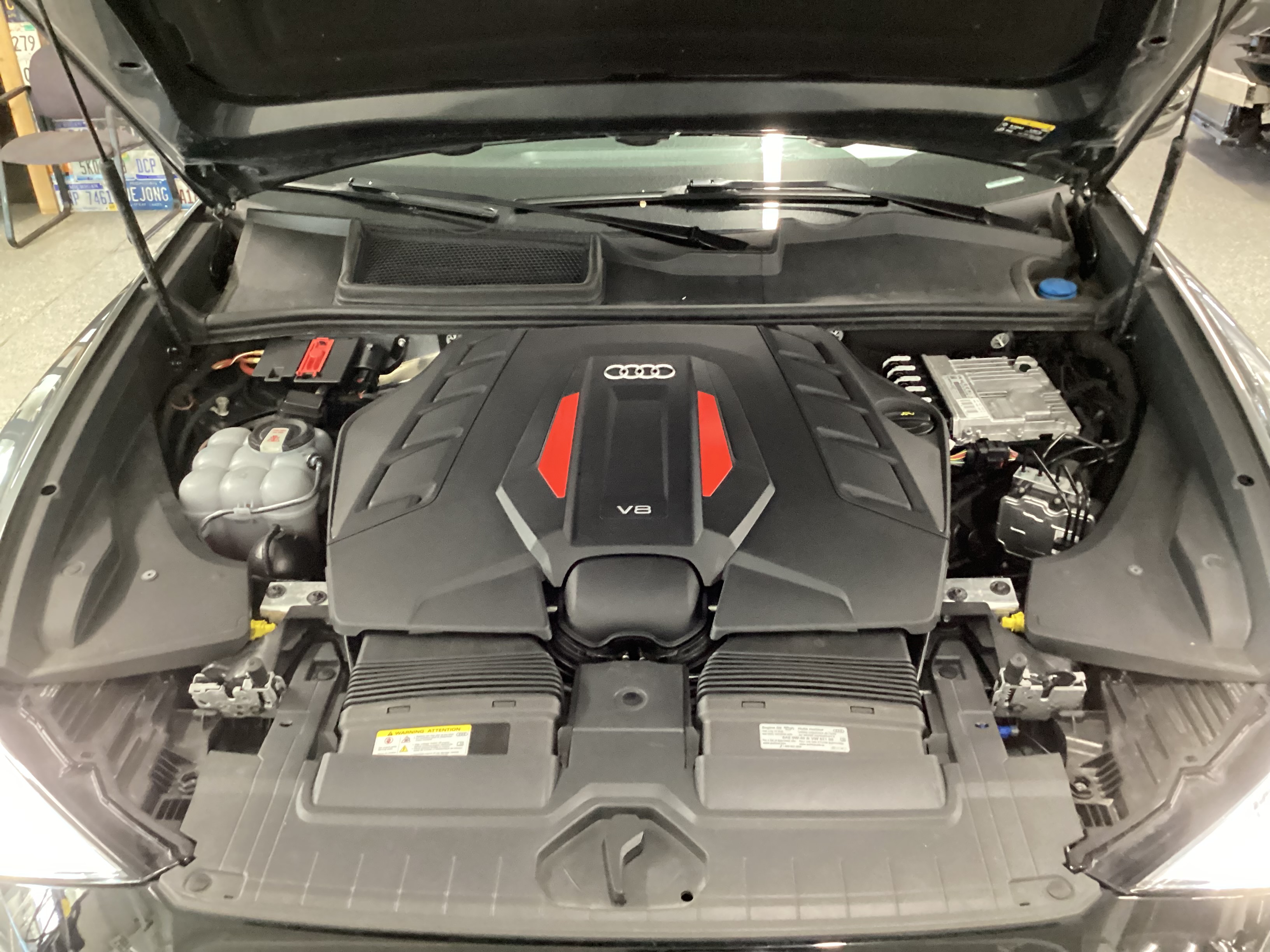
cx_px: 635
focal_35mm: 31
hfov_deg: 58.4
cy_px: 476
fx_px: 1137
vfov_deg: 45.4
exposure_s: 1/24
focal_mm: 3.3
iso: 640
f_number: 2.4
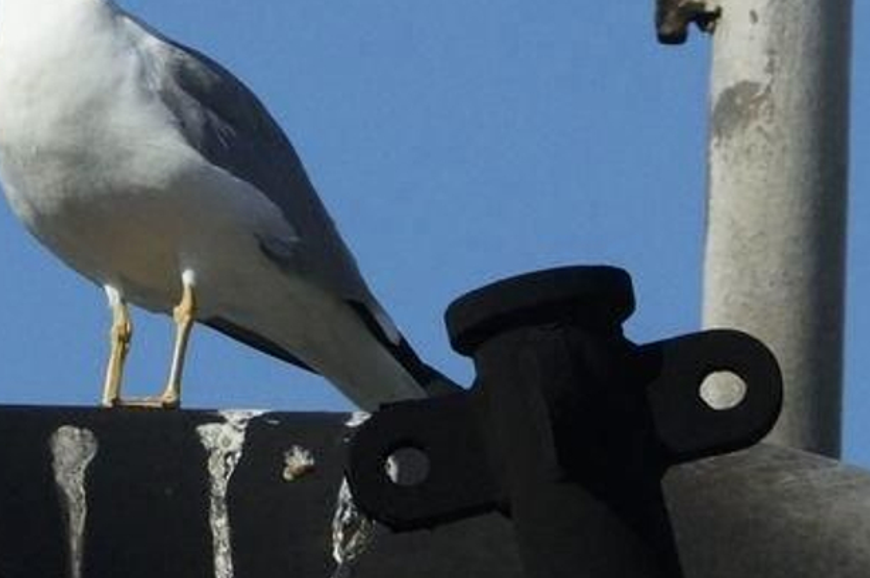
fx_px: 37732
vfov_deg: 0.9
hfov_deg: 1.3
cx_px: 112
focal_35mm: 1563
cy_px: -38
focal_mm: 400
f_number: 13
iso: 1600
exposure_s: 1/2500
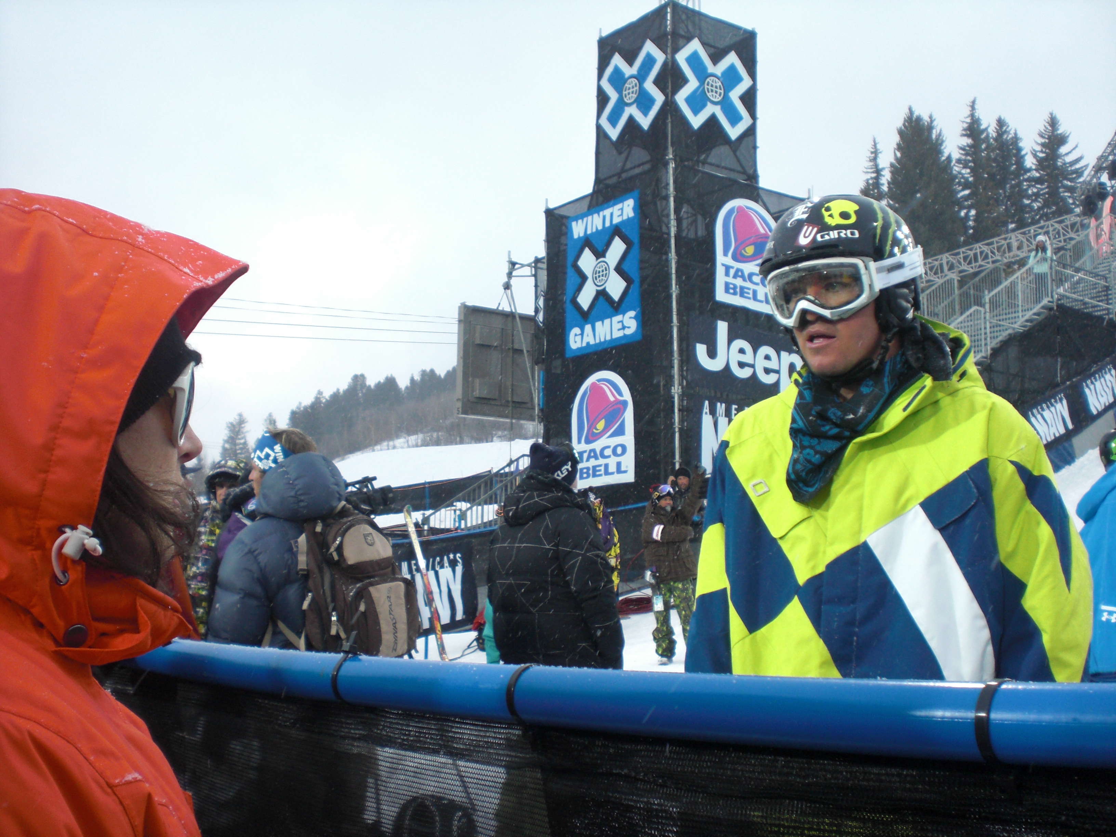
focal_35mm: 38
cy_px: 418
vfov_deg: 37.7
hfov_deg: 49.0
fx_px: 1225
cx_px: 558
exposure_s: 1/125
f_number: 3.1
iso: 100
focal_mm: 6.3
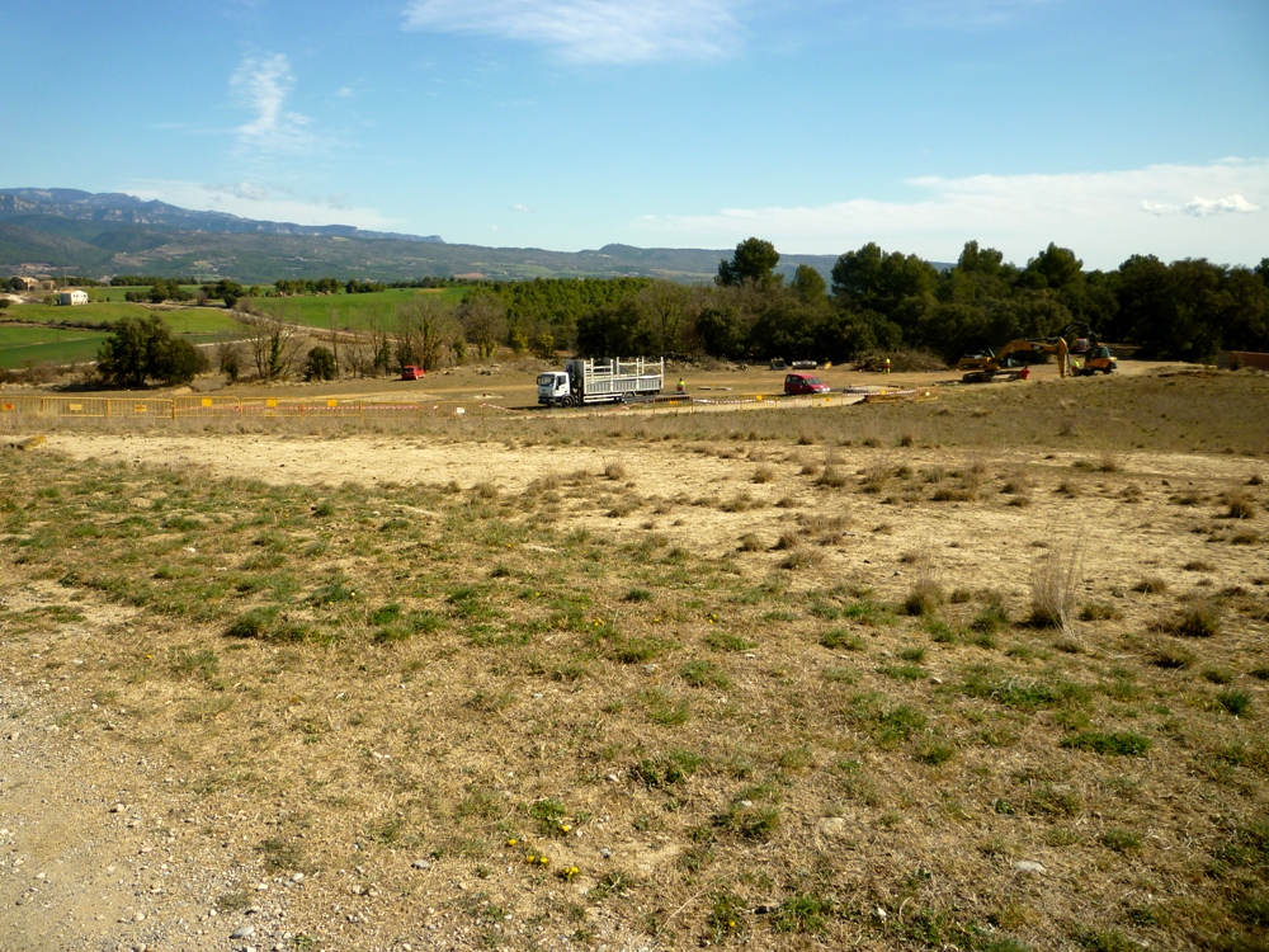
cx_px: 634
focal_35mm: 29
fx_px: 1063
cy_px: 476
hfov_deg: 61.7
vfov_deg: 48.2
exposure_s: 1/640
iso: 80
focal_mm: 5.2
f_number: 4
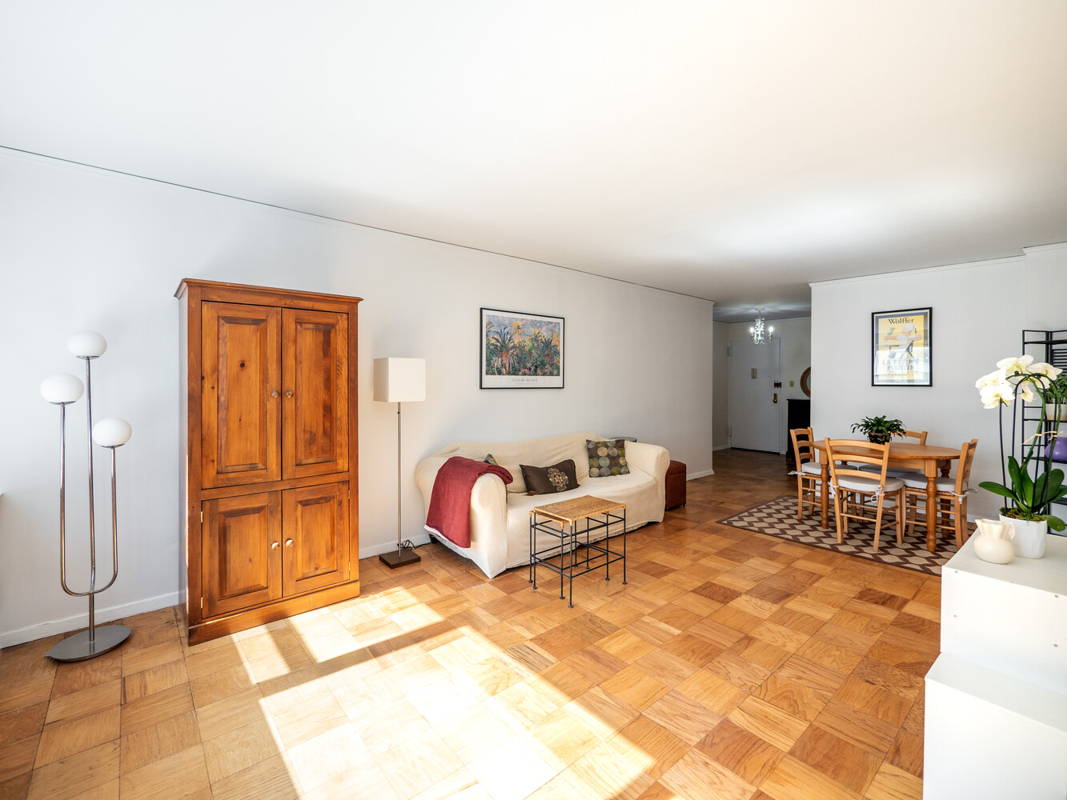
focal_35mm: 14
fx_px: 432
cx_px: 534
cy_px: 400
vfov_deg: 85.7
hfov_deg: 102.1
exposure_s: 1/100
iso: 125
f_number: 4
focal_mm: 7
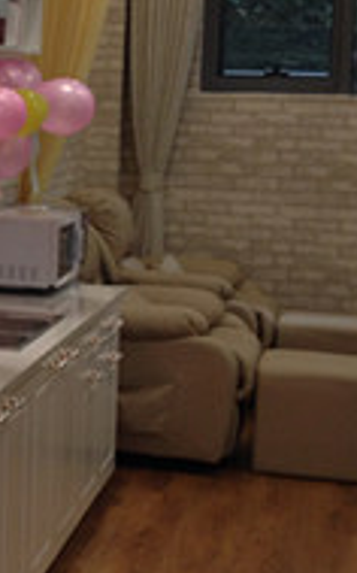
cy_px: 194
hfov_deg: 10.3
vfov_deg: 17.6
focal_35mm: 118
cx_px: -333
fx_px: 1838
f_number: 2.4
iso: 50
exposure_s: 1/20
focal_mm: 4.28
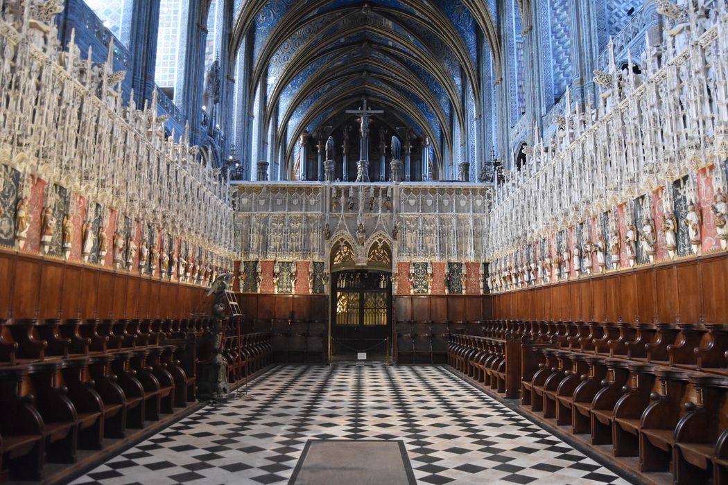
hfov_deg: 67.4
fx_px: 546
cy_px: 242
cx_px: 364
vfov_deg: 47.9
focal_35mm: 27
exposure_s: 1/60
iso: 4000
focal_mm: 18
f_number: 3.5
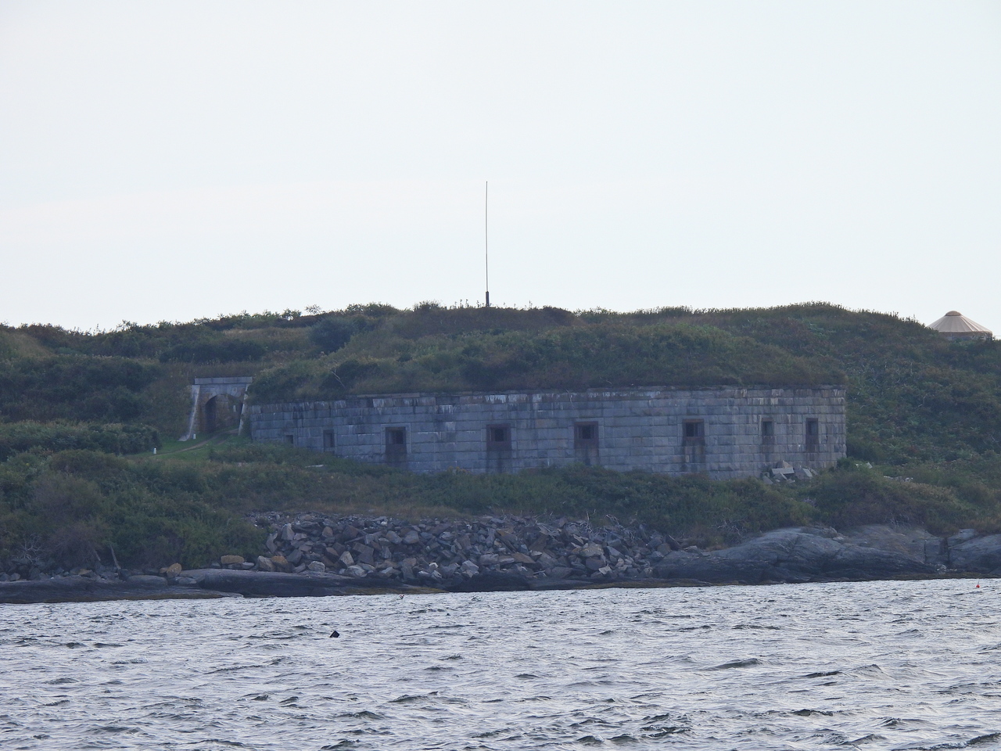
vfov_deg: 3.9
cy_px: 376
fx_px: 10989
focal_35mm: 380
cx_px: 500
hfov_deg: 5.2
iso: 100
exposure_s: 1/800
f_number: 5
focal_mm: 67.8
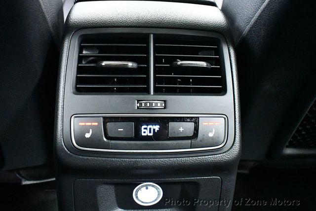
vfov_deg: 36.9
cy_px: 106
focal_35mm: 36
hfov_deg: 53.1
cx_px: 158
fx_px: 316
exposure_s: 1/50
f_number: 3.5
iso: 12800
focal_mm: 18
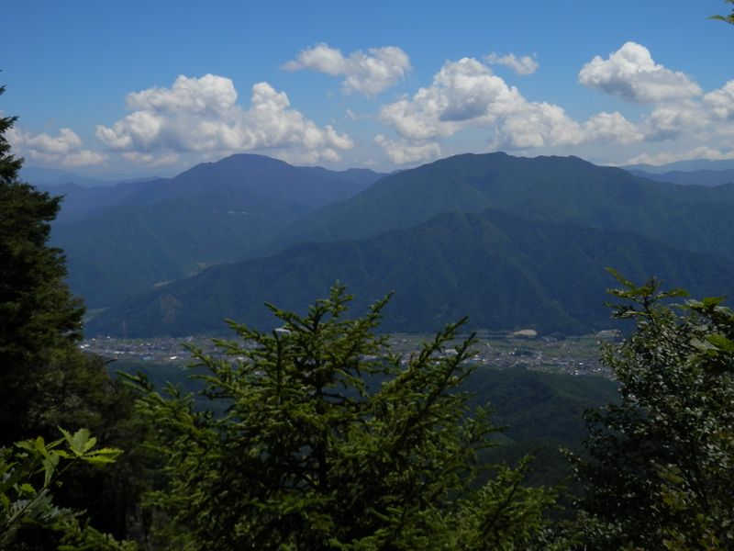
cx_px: 367
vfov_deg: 36.0
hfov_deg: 46.8
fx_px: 848
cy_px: 276
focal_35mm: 40
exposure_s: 1/250
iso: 80
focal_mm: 7.3
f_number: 10.4
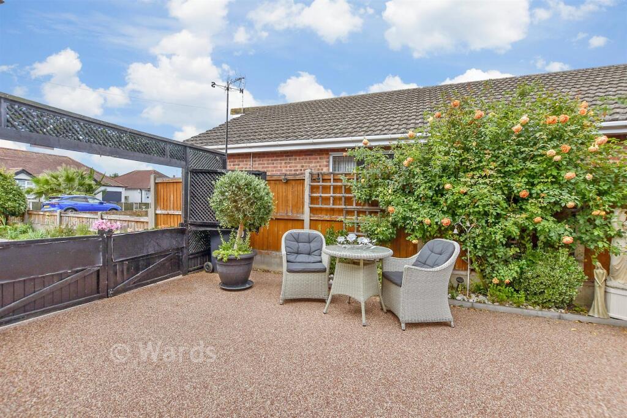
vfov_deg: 77.3
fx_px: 261
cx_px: 314
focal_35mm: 15
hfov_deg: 100.4
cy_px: 209
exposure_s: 1/250
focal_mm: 10
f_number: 8
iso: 200
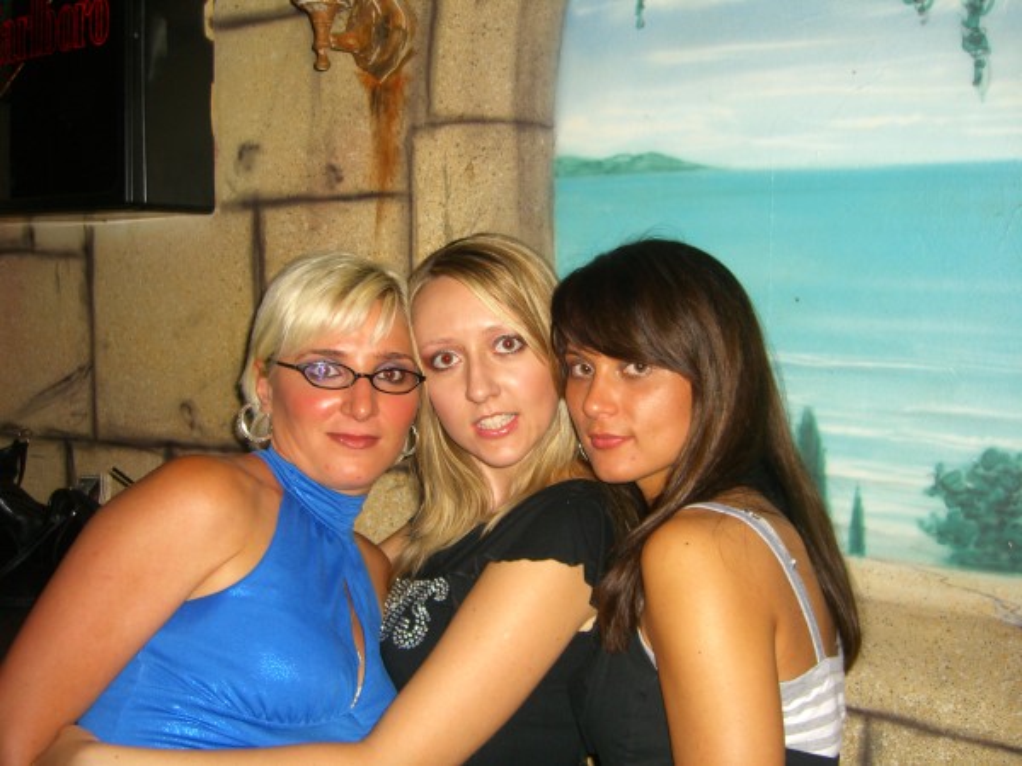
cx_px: 511
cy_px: 383
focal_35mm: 38
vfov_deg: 37.7
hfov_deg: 49.0
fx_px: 1122
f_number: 2.8
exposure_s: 1/60
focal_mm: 7.9
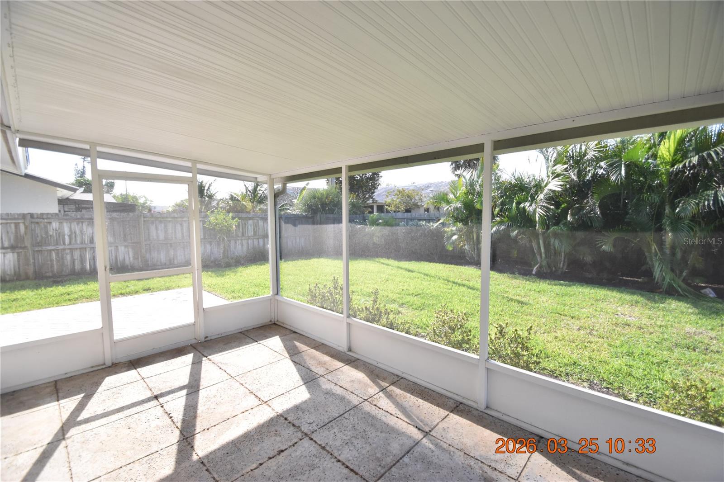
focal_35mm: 15
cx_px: 362
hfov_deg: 100.4
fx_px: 302
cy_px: 241
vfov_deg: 77.3
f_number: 3.5
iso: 800
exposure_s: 1/1500
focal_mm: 10
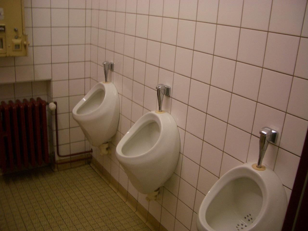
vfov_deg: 40.7
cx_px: 154
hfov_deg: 52.6
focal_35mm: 35
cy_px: 116
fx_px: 311
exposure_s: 1/30
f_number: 2.6
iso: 100
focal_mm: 5.8
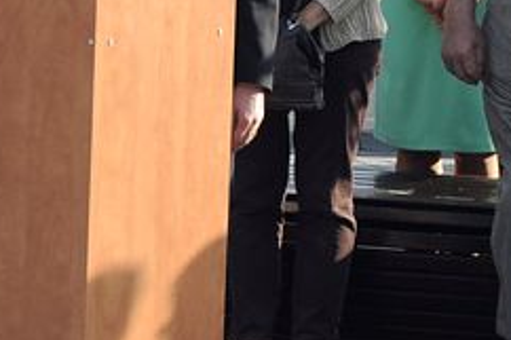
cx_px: 122
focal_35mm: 396
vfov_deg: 3.5
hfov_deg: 5.2
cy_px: 35
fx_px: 5614
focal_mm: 75
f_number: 6.3
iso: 400
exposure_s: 1/640
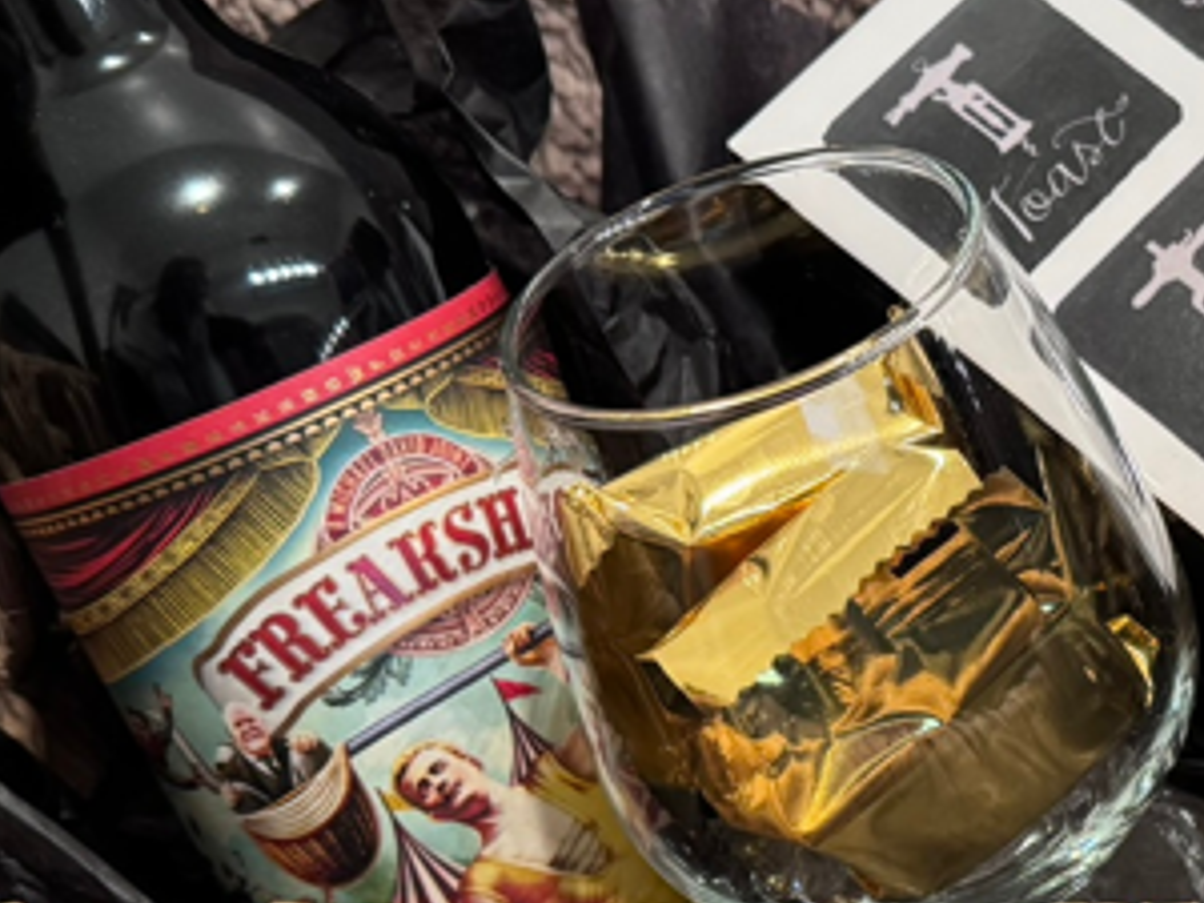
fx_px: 2504
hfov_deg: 25.9
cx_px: 1152
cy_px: 692
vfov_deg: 20.3
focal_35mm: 72
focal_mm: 6.76
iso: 400
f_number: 1.78
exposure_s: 1/60
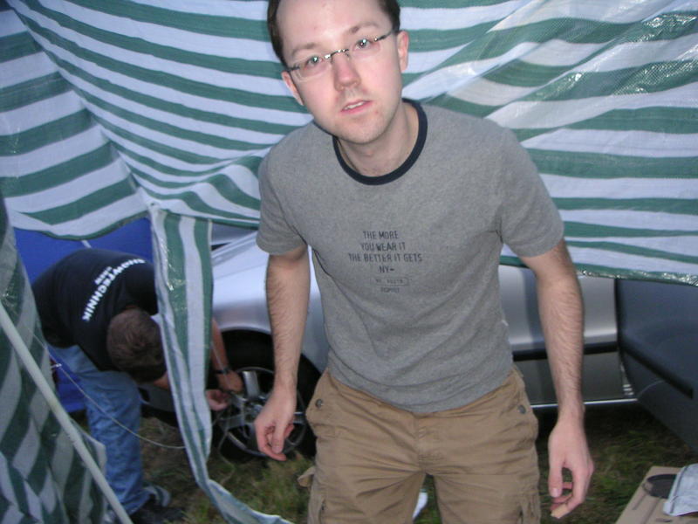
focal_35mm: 38
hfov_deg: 49.0
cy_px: 262
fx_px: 766
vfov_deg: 37.7
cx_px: 349
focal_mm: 6
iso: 160
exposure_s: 1/45
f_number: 2.8
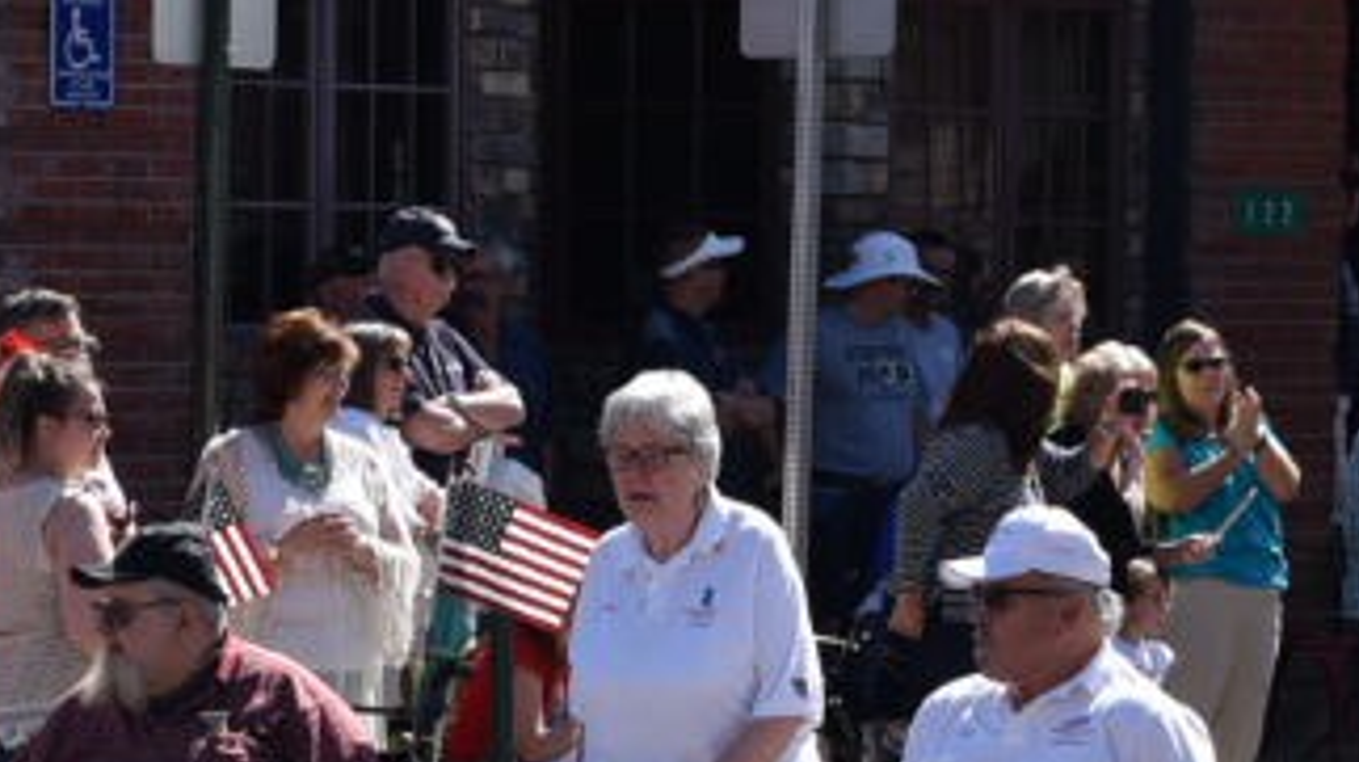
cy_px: 783
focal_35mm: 263
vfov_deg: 4.6
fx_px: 9469
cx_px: 930
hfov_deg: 8.2
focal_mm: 50
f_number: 6.3
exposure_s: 1/320
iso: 100
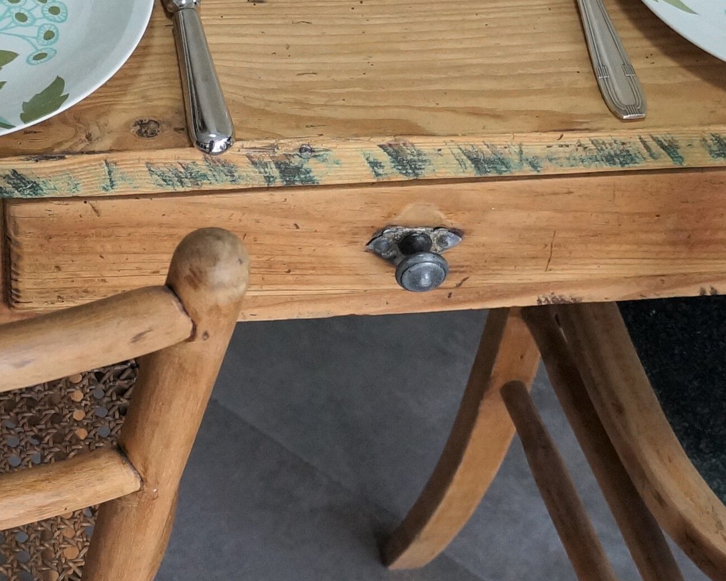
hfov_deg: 18.0
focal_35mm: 106
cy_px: 123
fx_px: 2277
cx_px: 219
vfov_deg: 14.5
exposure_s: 1/160
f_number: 4
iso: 800
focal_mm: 18
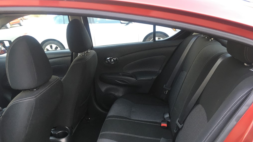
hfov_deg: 61.0
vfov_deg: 36.5
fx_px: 215
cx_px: 127
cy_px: 88
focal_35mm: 32
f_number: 2.2
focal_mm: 4.15
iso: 32
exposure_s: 1/30
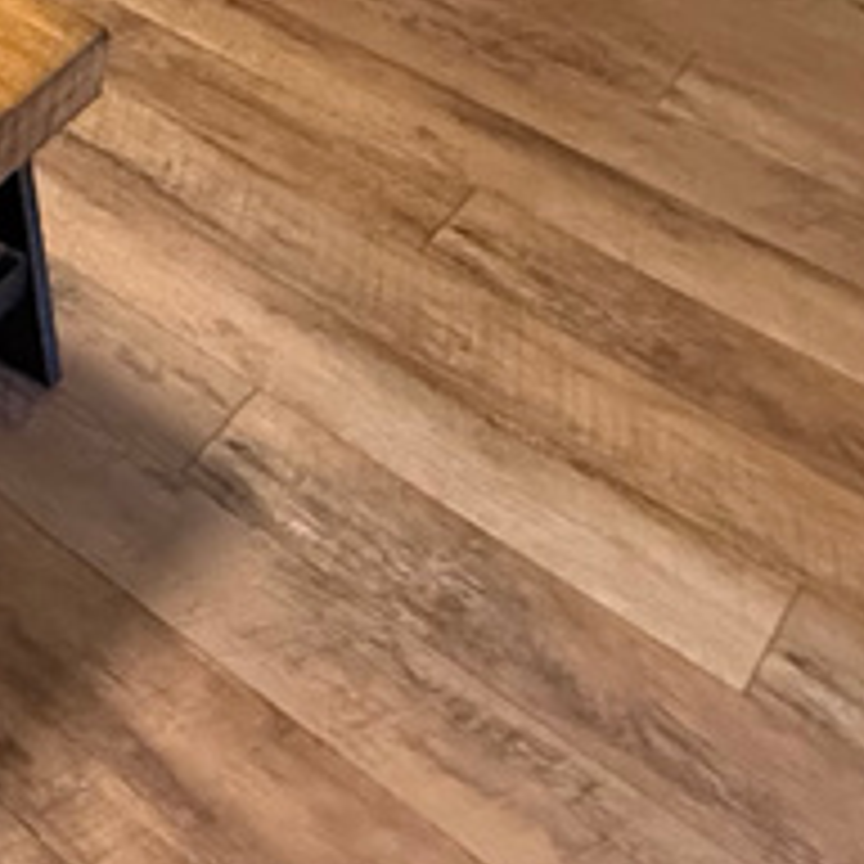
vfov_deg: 21.4
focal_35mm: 66
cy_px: -472
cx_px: -508
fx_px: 1864
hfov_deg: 21.1
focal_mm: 2.22
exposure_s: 1/60
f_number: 2.2
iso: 800
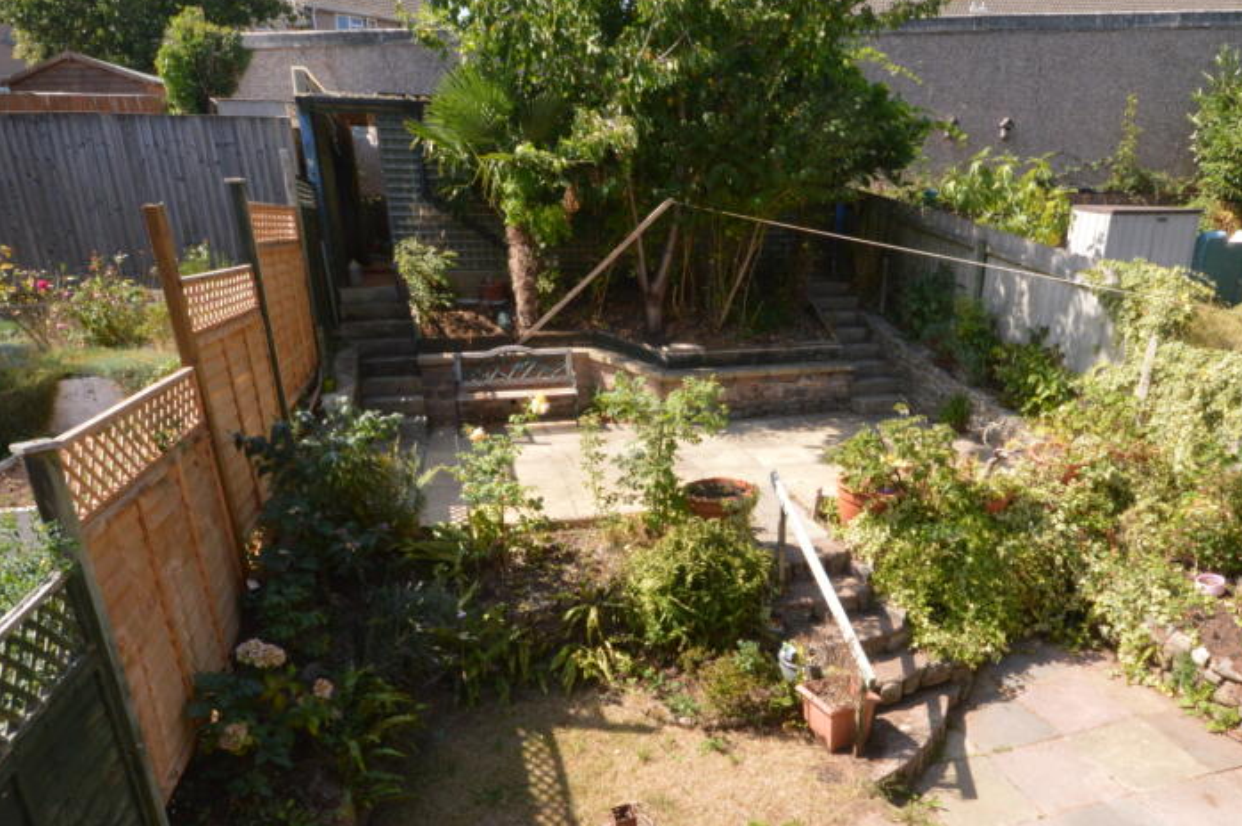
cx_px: 694
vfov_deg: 56.2
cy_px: 537
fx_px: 758
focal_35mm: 22
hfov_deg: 78.3
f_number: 18
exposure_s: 1/200
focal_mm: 10
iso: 800
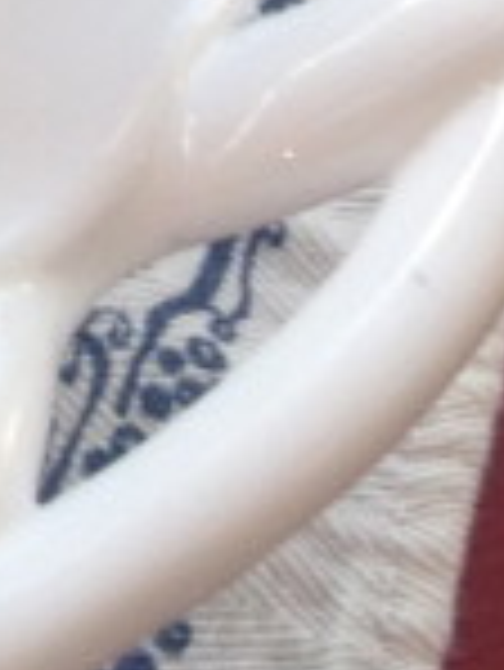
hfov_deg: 6.0
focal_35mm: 240
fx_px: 4652
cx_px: -531
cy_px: -1043
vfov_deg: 7.6
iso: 50
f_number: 2.4
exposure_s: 1/24
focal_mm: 4.28
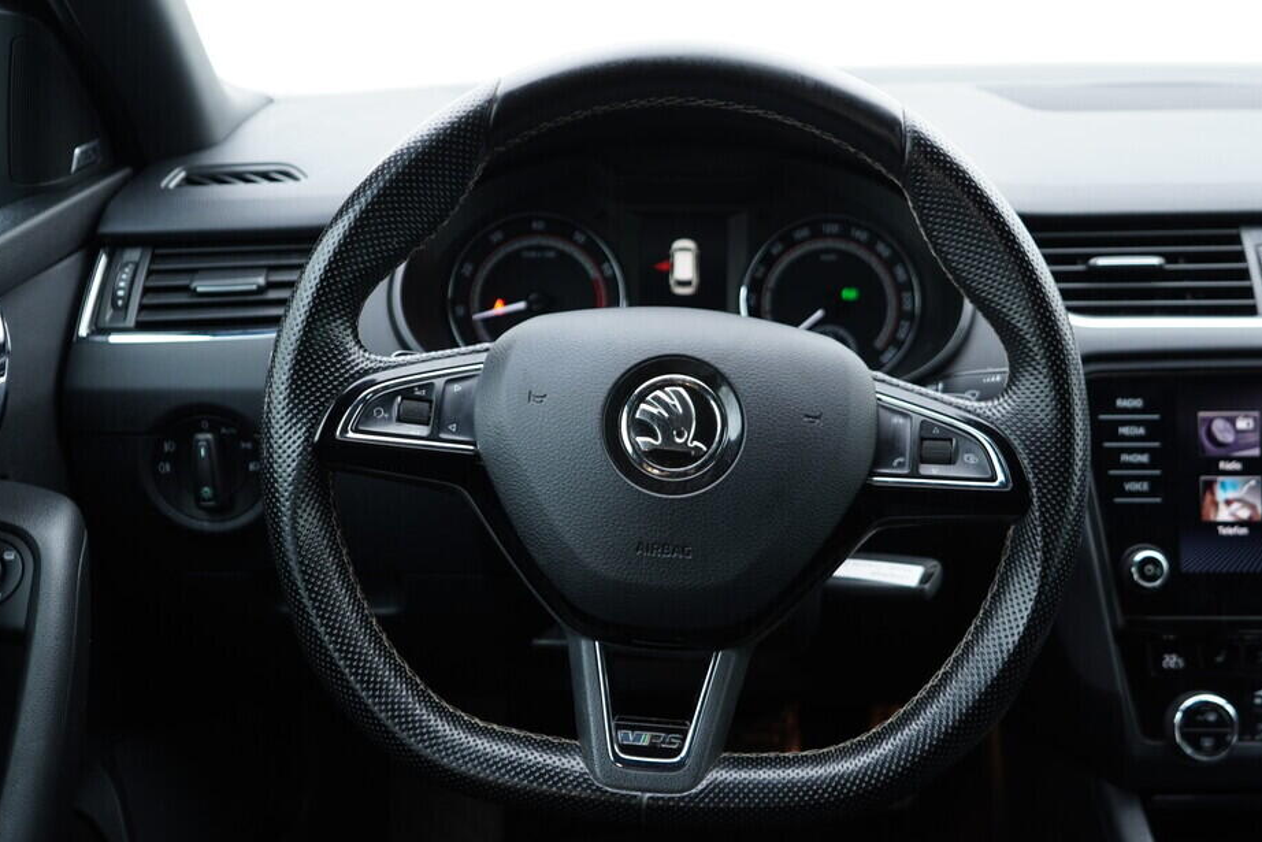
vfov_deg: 33.4
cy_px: 457
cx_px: 691
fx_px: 1402
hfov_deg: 48.4
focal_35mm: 40
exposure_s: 1/40
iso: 250
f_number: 2.8
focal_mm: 24
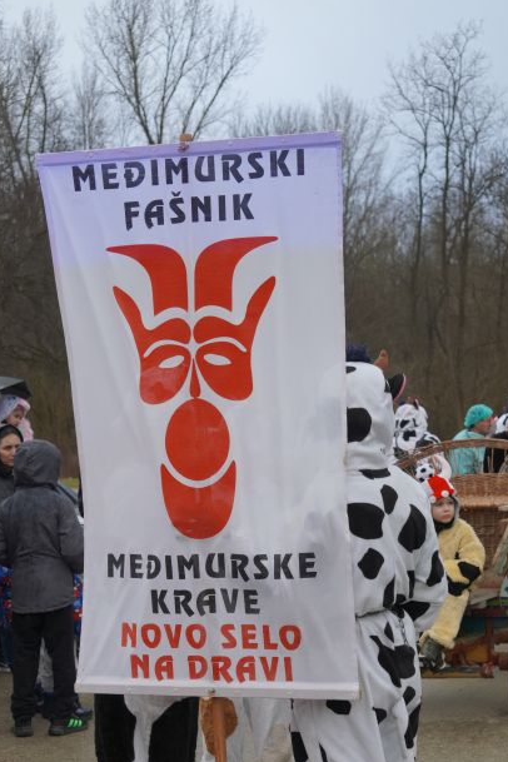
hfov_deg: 20.6
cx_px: 246
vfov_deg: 30.2
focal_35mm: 66
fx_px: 1398
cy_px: 536
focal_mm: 27.1
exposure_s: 1/250
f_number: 3.5
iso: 640
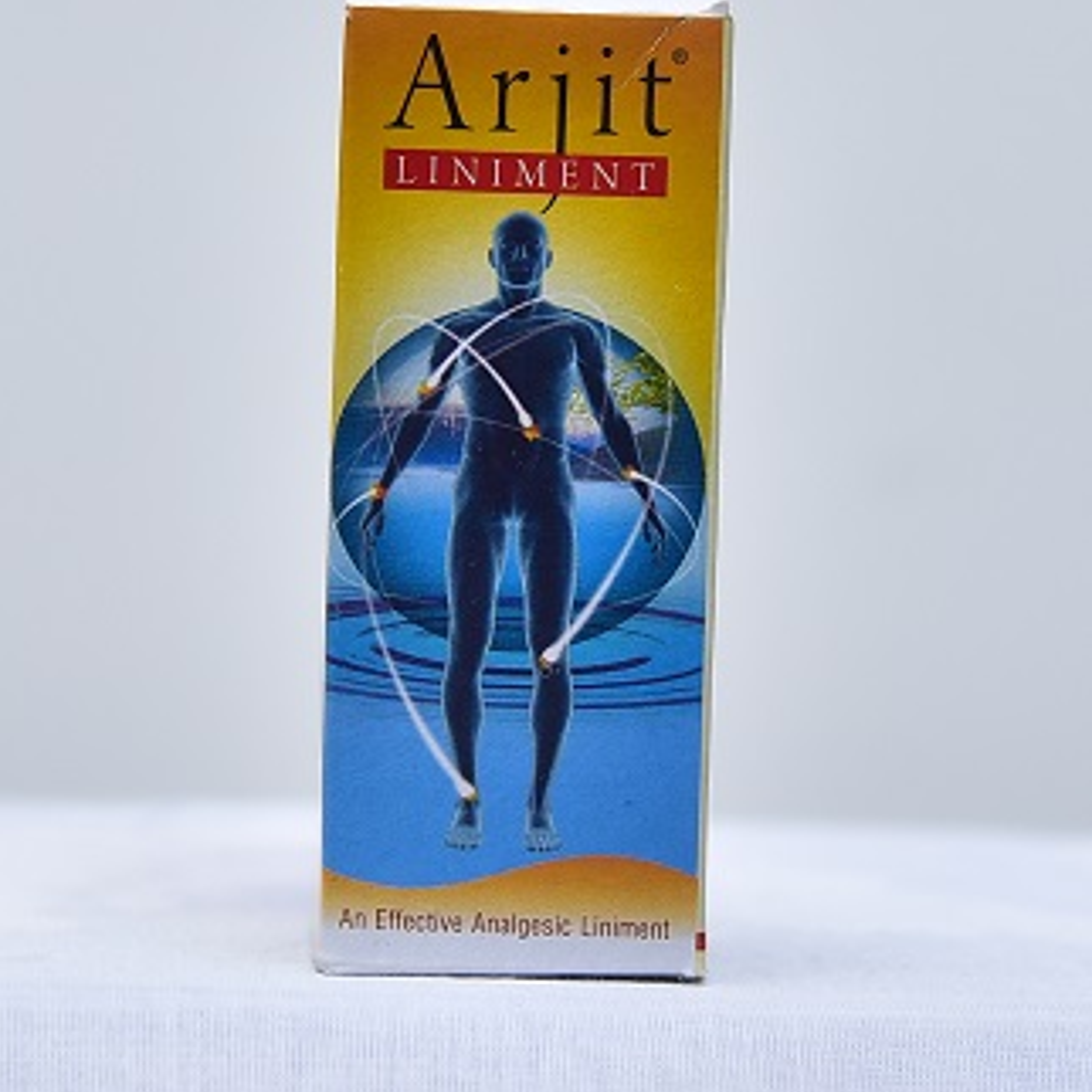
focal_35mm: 104
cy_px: 539
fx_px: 3712
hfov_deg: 16.7
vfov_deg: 16.7
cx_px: 509
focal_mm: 75
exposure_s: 1/125
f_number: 4
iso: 1250
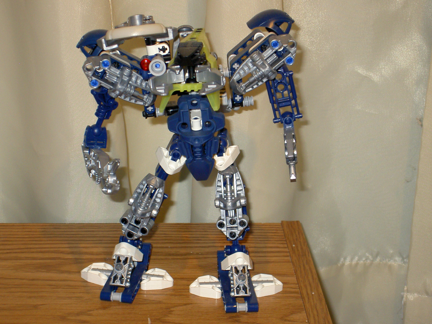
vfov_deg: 16.6
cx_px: 216
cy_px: 162
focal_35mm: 89
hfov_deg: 22.0
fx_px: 1111
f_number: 4.6
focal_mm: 14.7
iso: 200
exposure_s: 1/80
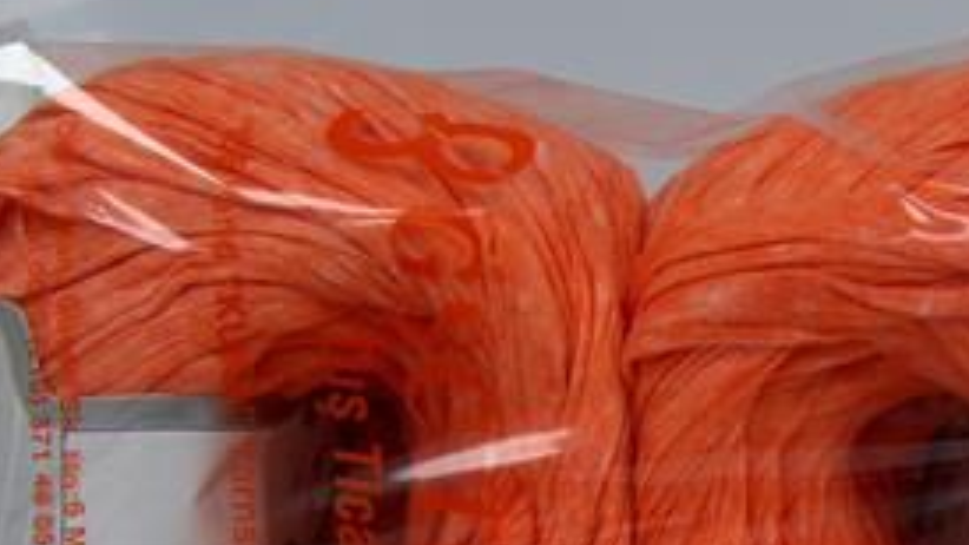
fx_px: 1798
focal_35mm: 70
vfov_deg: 17.0
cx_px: 679
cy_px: 472
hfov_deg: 29.8
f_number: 2.8
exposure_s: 1/117
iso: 200
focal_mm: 8.96
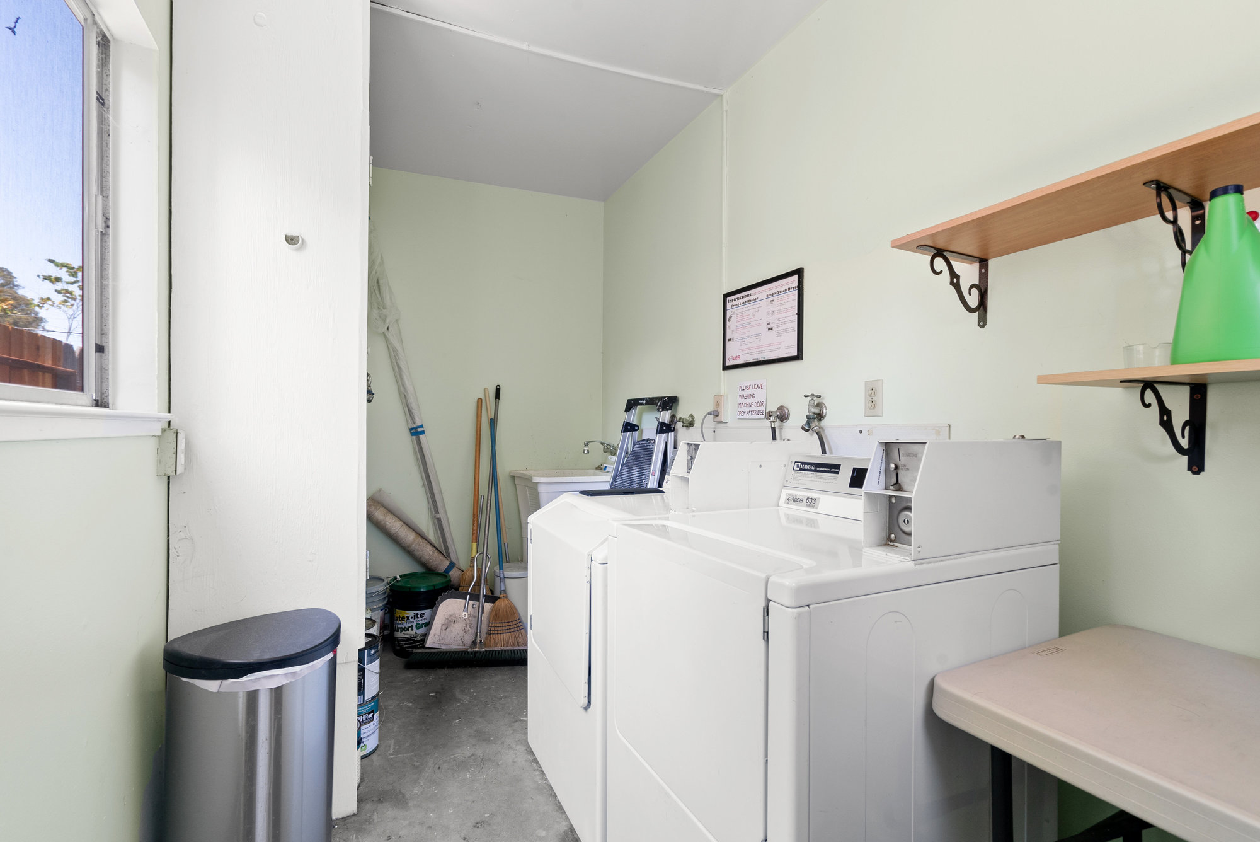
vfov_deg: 73.8
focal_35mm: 16
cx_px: 630
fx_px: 560
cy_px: 421
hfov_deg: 96.7
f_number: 9
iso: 400
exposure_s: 1/5
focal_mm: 16
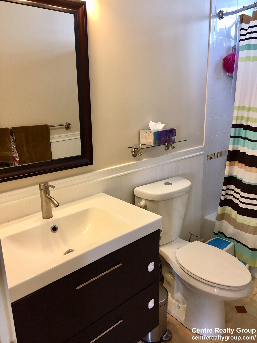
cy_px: 172
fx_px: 287
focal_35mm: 29
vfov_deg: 61.7
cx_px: 128
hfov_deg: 48.2
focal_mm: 4.15
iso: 64
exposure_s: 1/30
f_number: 2.2
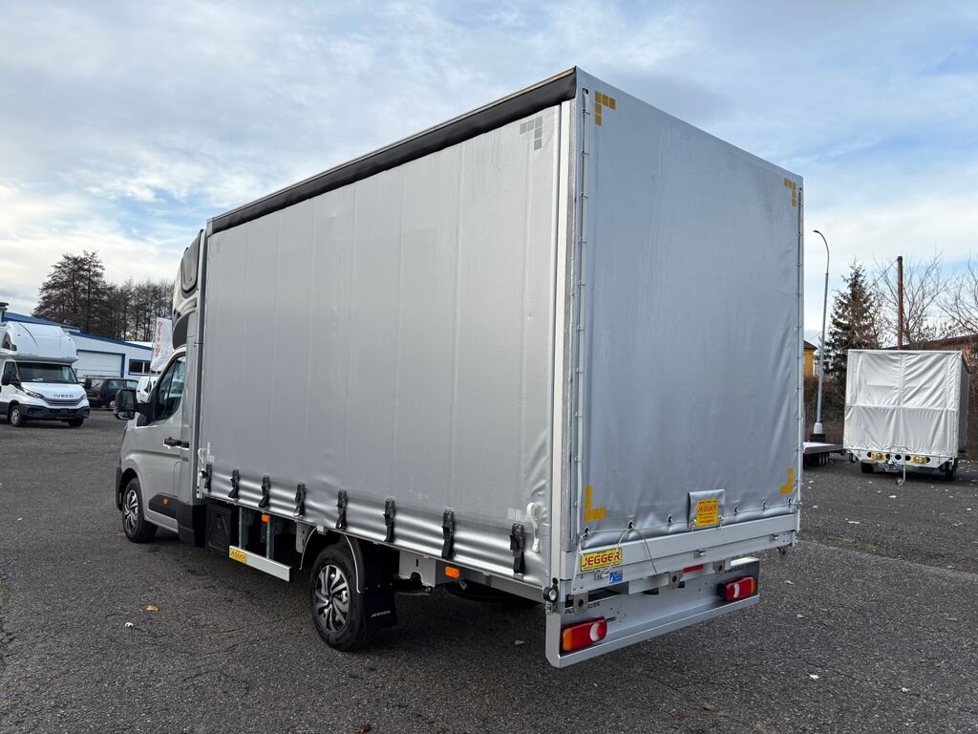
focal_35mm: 26
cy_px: 367
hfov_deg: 67.3
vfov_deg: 53.1
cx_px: 489
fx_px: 735
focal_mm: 5.96
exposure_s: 1/1517
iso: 50
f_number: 1.6
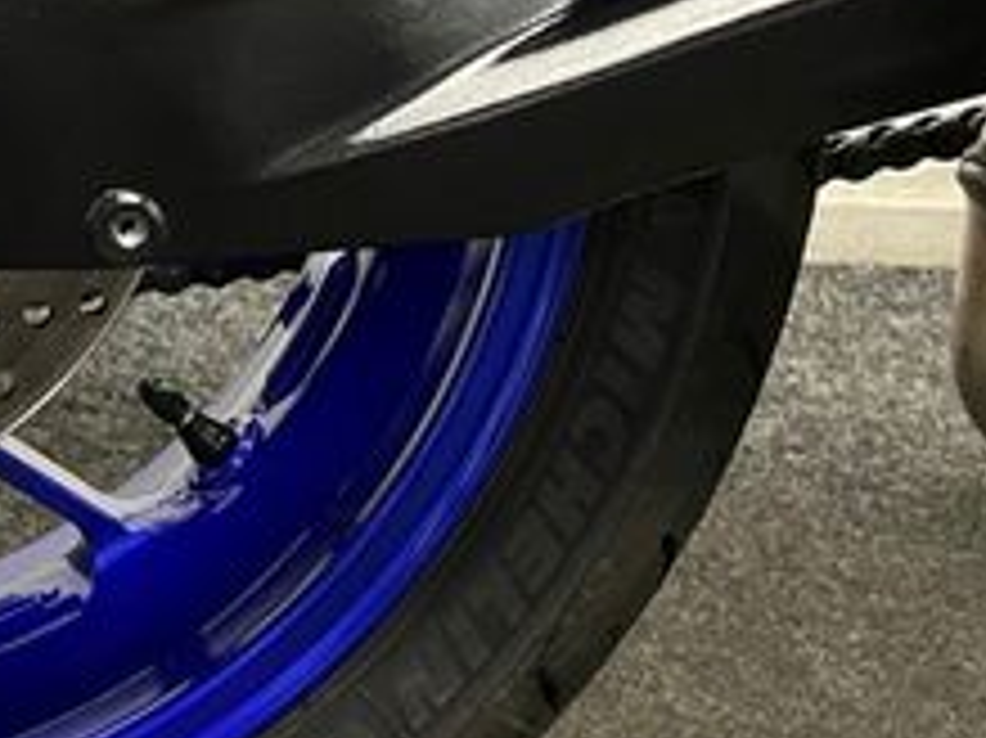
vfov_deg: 18.9
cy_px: 18
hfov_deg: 23.0
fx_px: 2164
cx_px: -279
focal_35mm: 76
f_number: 1.6
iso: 500
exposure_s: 1/50
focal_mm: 5.1
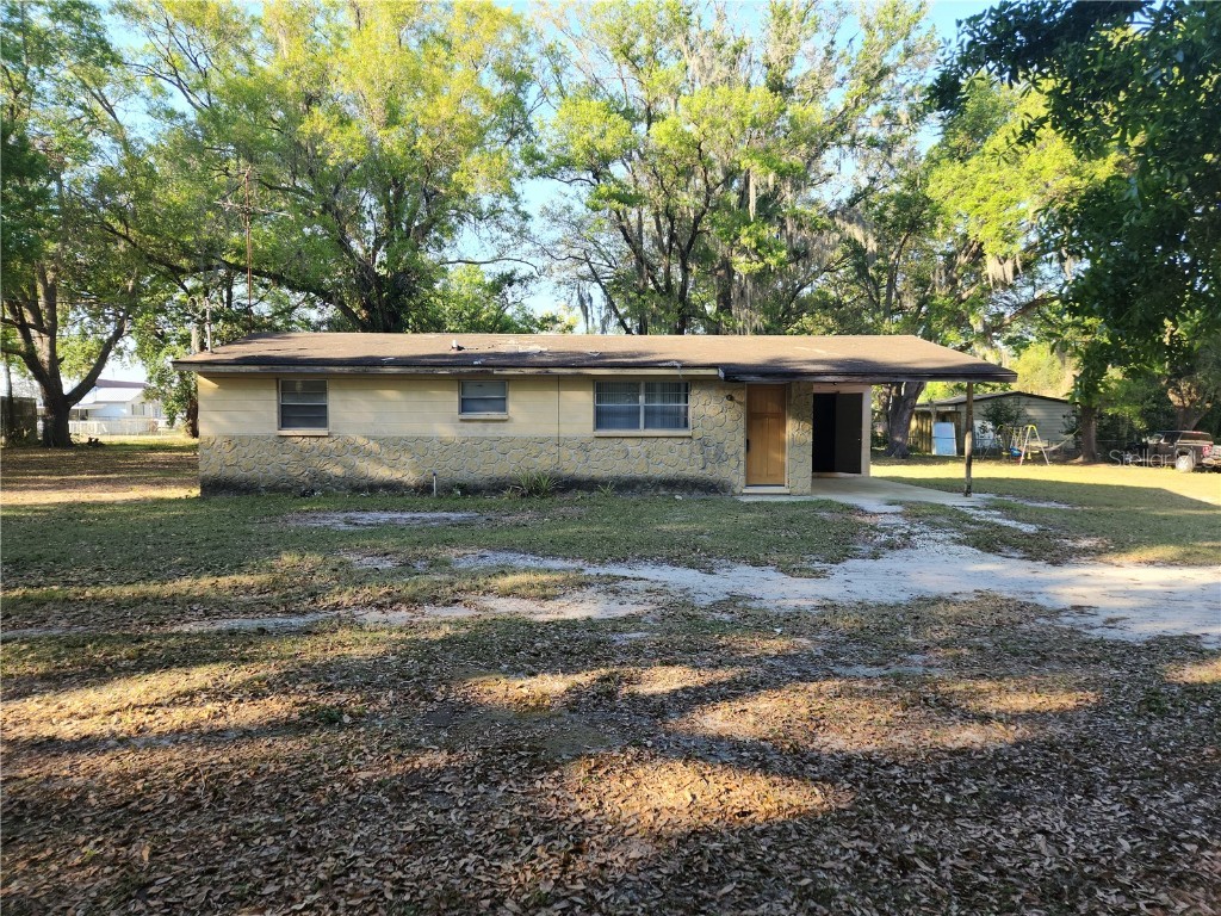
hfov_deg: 73.9
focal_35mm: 23
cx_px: 610
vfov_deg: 58.9
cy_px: 458
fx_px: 811
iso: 20
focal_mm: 5.4
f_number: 1.8
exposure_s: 1/179
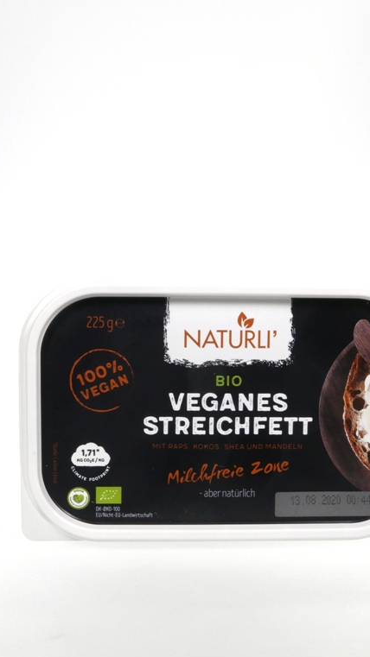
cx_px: 221
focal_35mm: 54
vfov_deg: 38.5
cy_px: 318
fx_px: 942
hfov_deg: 22.2
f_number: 16
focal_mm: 22
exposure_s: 1/50
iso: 800
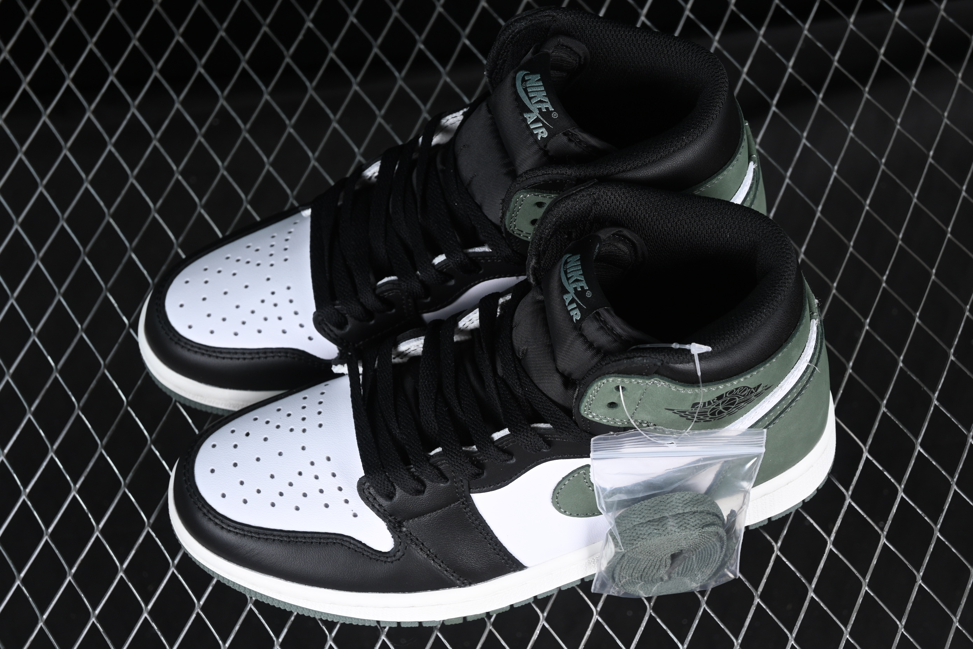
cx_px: 486
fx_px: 2027
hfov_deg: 27.0
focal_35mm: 75
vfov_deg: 18.2
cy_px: 324
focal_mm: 50
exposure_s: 1/50
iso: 160
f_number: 6.3
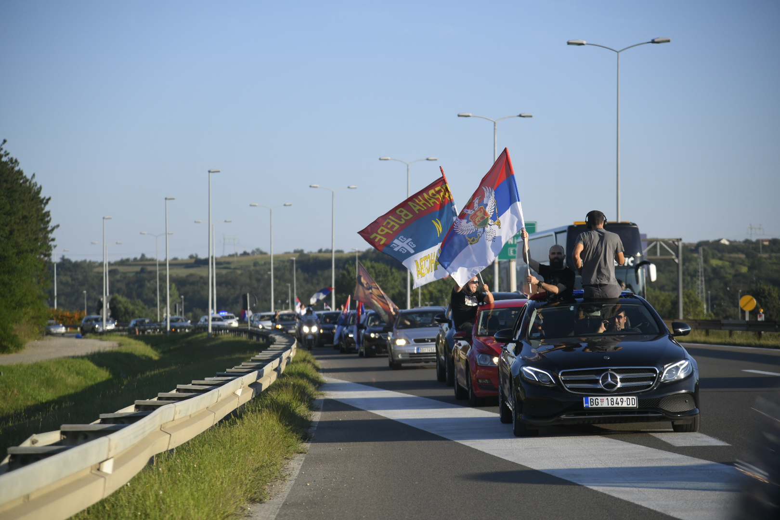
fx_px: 2383
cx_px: 390
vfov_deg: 12.5
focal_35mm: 110
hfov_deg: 18.6
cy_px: 260
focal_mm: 110
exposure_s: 1/2500
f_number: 4
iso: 400
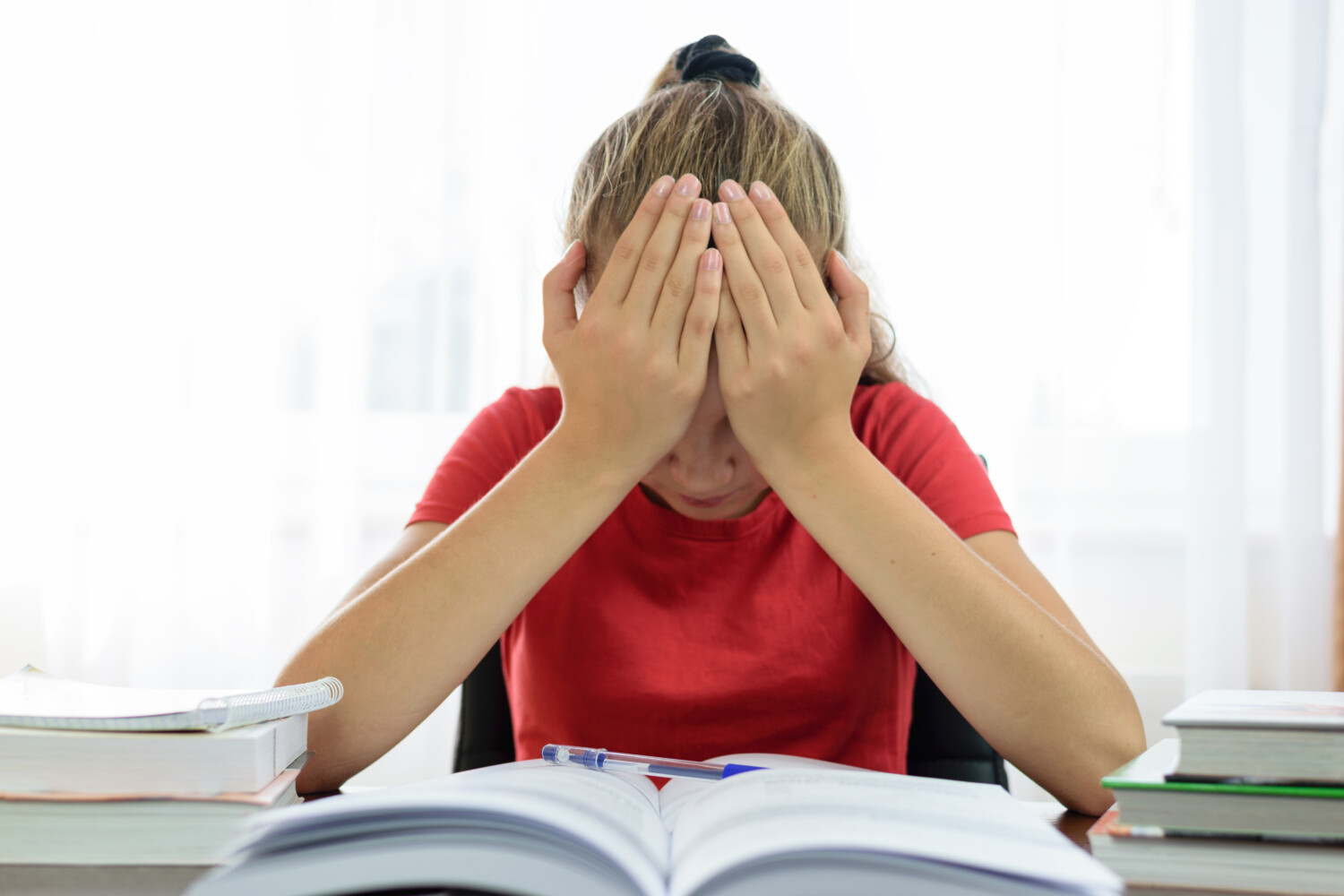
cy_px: 448
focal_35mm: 52
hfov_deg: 37.9
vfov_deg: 25.8
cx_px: 672
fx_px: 1960
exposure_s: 1/160
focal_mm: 35
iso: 100
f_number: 3.2
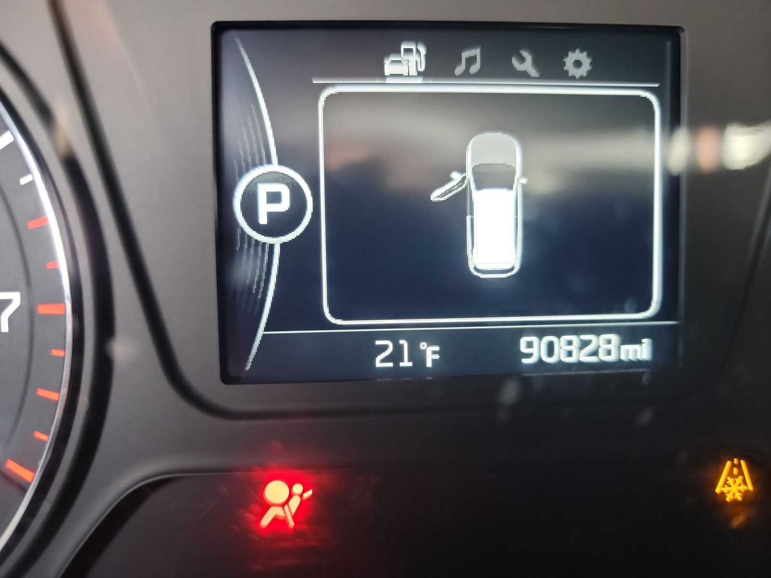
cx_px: 386
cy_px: 289
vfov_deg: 56.8
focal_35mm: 24
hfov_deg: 71.6
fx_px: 535
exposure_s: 1/19
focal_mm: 6.7
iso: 818
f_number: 1.8
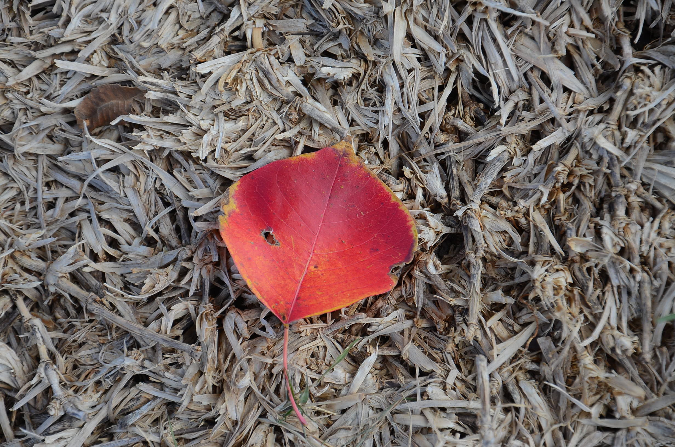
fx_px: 2947
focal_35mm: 158
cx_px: 338
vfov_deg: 8.7
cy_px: 224
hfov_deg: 13.1
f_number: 7.1
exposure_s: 1/200
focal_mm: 105
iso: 160
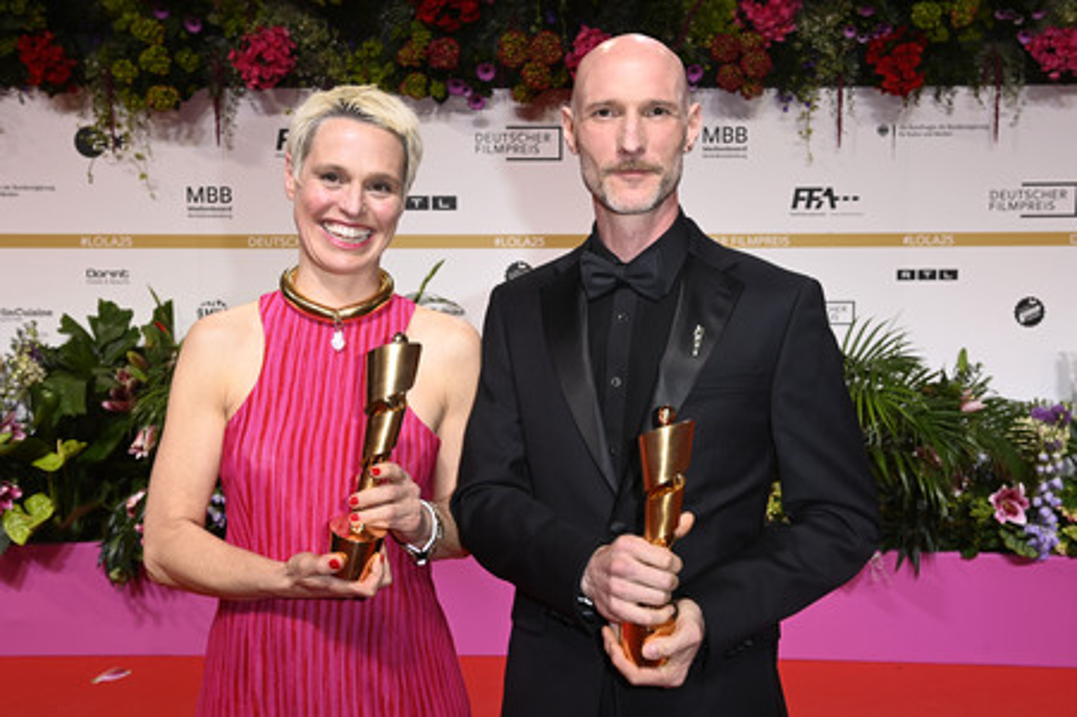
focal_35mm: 40
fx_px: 1196
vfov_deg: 33.4
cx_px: 538
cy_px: 358
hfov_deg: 48.5
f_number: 6.3
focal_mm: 40
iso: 1000
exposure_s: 1/125
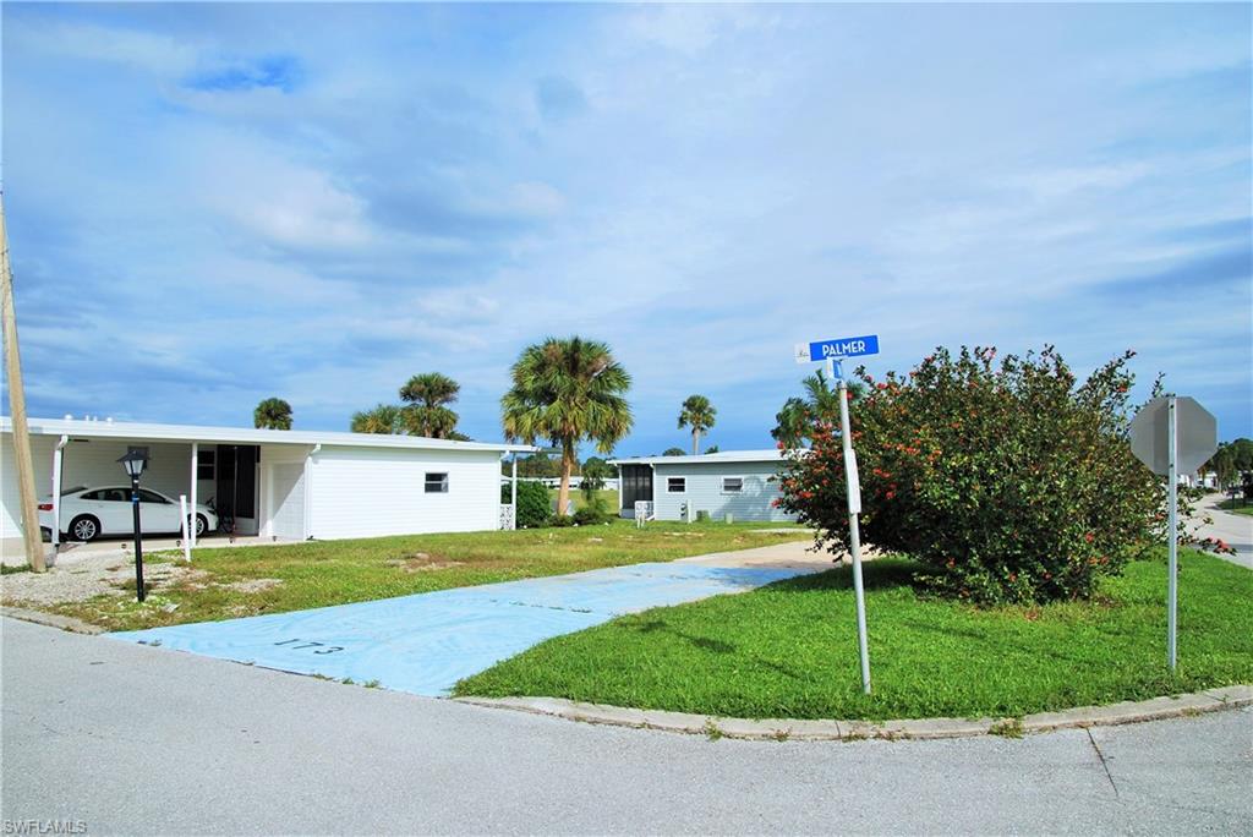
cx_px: 626
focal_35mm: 24
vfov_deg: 53.2
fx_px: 836
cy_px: 418
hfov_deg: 73.7
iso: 100
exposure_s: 1/320
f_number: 9
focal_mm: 16
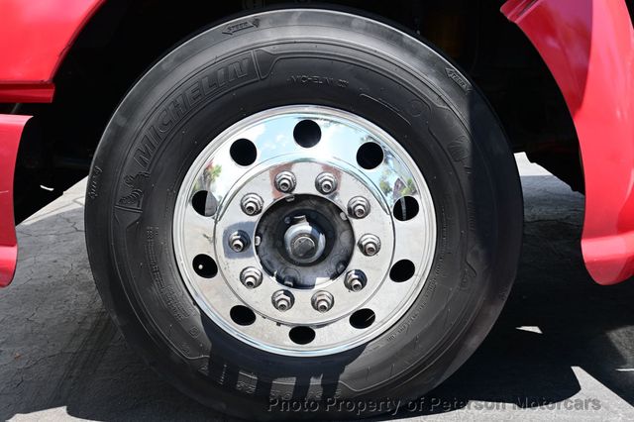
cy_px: 211
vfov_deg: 32.4
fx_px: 726
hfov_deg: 47.2
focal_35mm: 41
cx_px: 317
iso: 100
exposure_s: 1/125
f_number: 5.6
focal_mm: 27.5
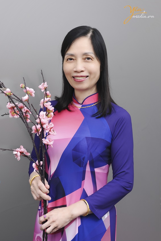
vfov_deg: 32.4
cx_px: 80
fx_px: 416
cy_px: 120
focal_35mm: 62
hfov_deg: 21.9
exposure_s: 1/160
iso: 320
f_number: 4.5
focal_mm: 62
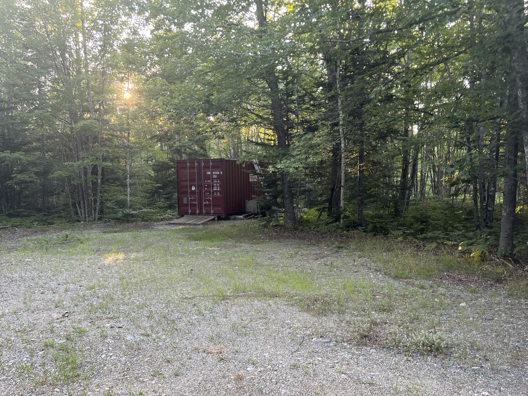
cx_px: 250
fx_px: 473
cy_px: 226
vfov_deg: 45.3
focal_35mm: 31
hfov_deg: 58.3
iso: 100
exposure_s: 1/121
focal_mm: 5.7
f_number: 1.5
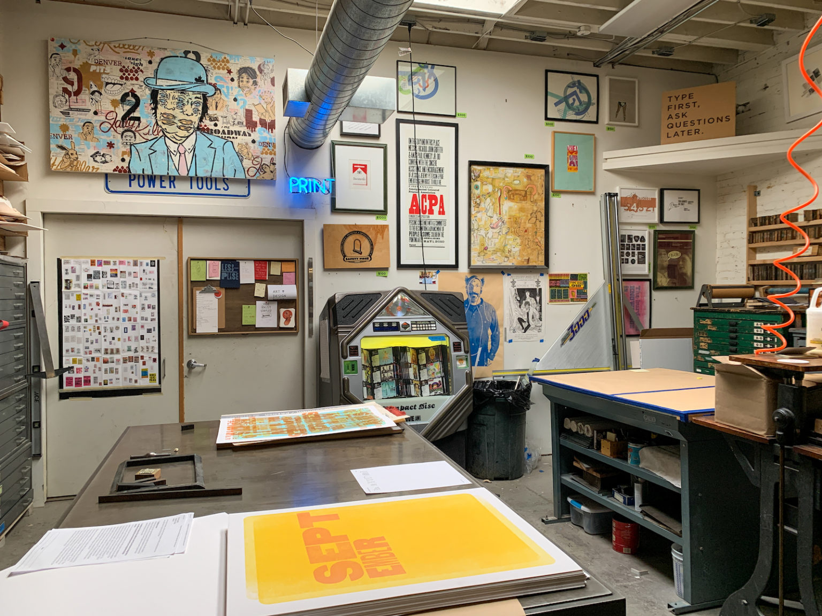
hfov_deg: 67.3
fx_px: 617
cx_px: 411
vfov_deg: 53.1
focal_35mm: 26
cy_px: 308
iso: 100
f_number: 1.8
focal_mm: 4.25
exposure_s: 1/80
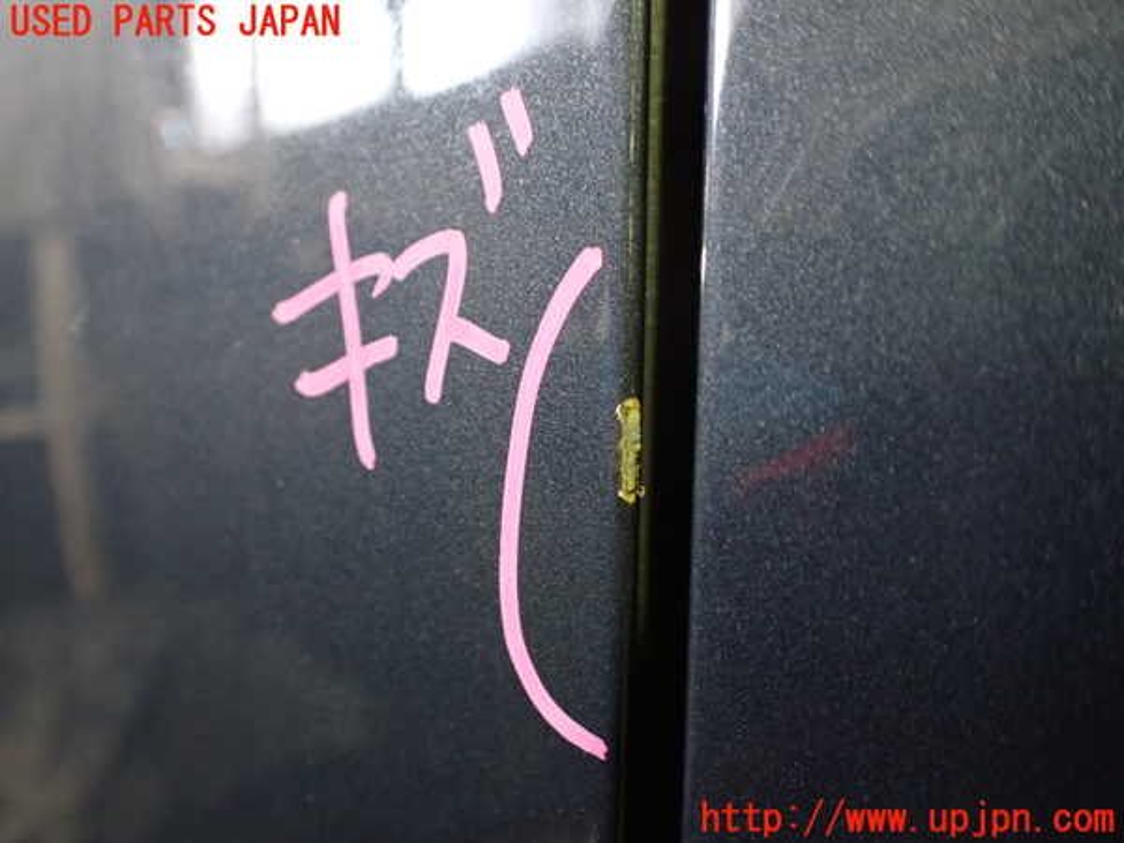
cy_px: 422
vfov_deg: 46.8
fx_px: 974
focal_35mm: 30
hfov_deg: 60.0
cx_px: 562
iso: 1000
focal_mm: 5.4
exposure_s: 1/30
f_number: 2.3
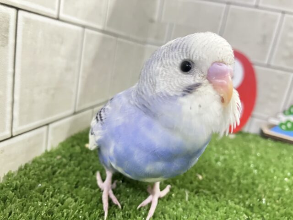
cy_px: 110
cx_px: 146
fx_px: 237
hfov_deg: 63.4
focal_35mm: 28
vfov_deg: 49.7
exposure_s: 1/50
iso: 320
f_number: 1.8
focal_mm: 3.99
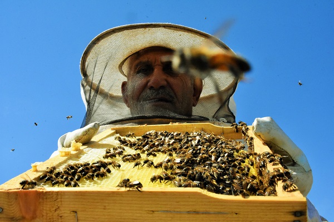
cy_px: 111
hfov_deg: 37.9
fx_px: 487
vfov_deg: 25.8
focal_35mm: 52
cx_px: 167
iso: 4000
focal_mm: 35
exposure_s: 1/1600
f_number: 20
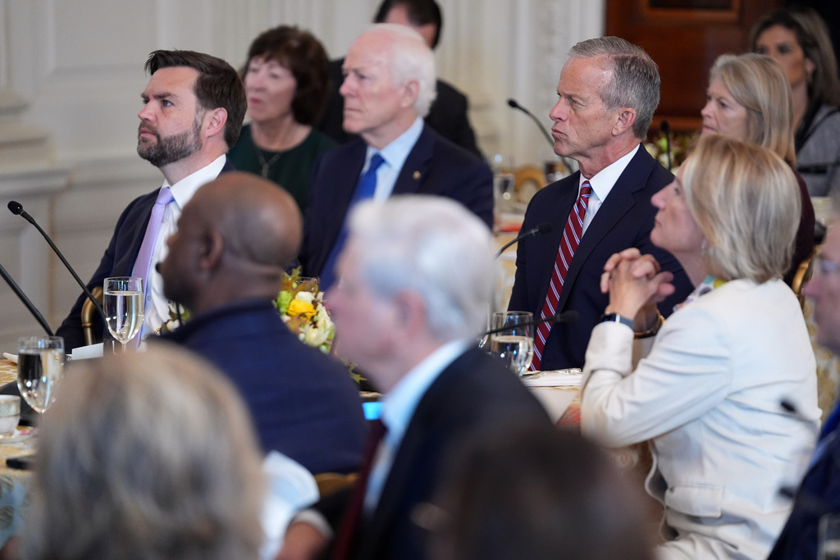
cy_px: 280
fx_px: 4667
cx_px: 420
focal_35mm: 200
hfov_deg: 10.3
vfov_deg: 6.9
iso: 3200
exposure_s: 1/250
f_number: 2.8
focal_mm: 200
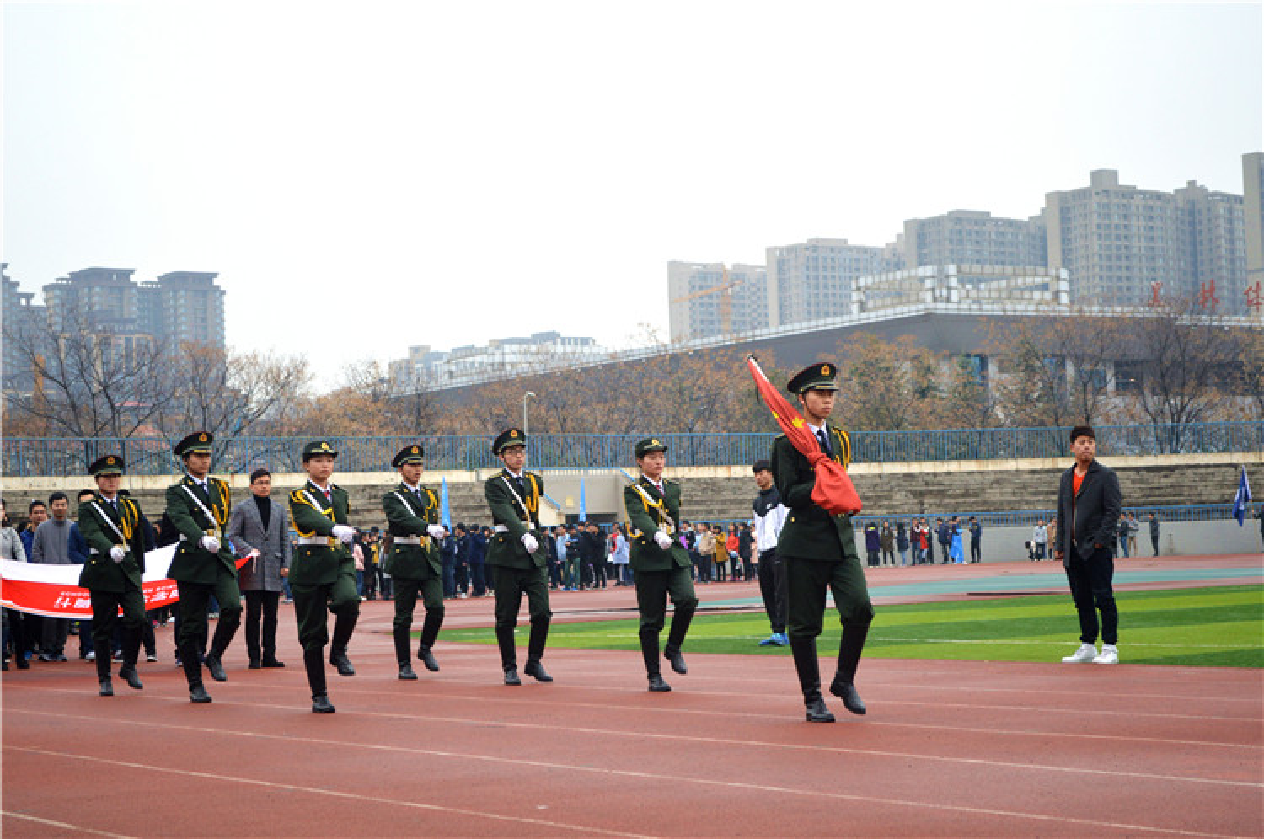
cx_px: 632
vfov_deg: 18.9
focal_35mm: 72
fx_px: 2525
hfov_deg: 28.1
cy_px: 420
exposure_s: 1/125
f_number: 5.6
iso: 400
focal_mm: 48
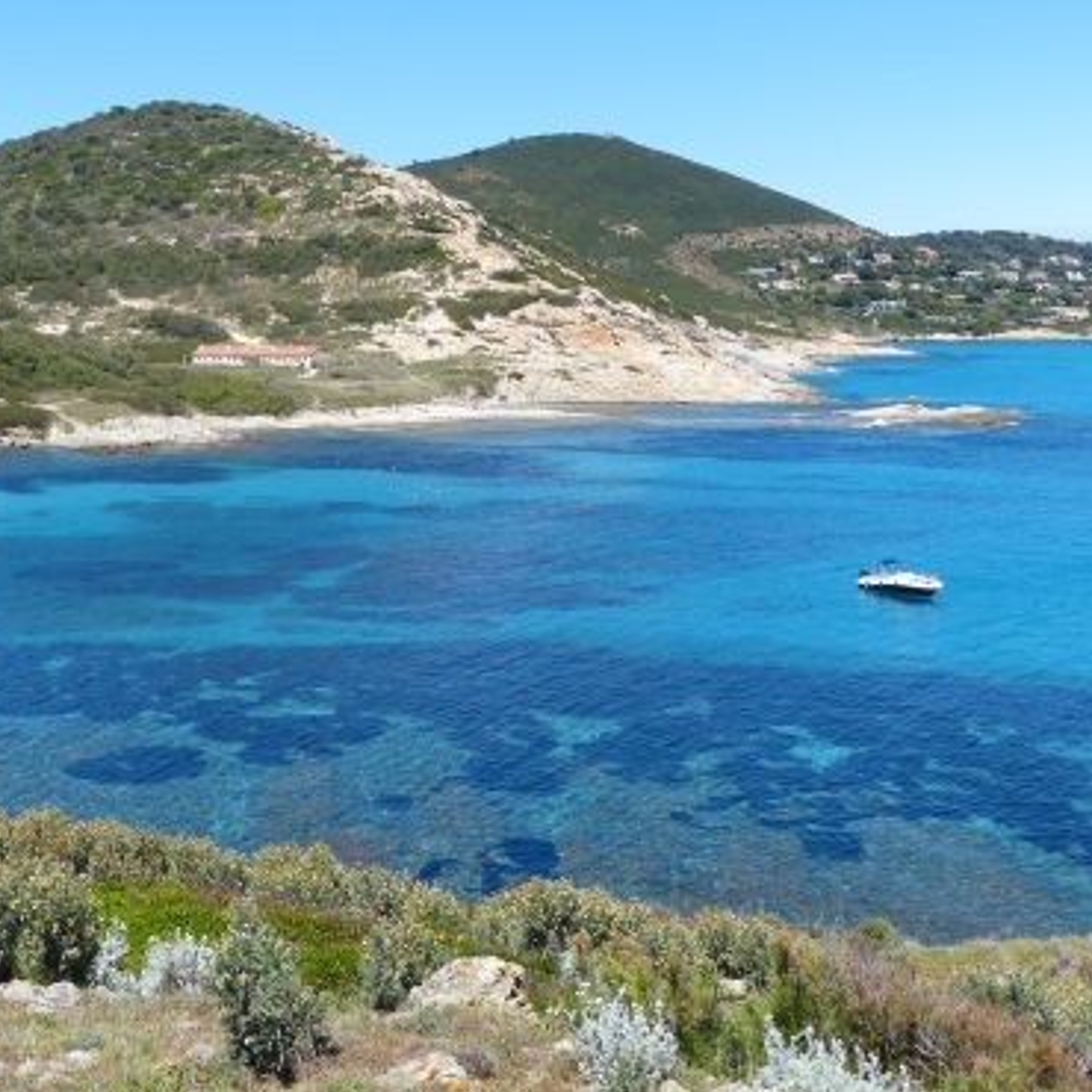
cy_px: 547
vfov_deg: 34.7
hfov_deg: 34.7
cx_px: 511
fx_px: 1749
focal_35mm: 49
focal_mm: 7.4
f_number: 4
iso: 100
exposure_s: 1/800
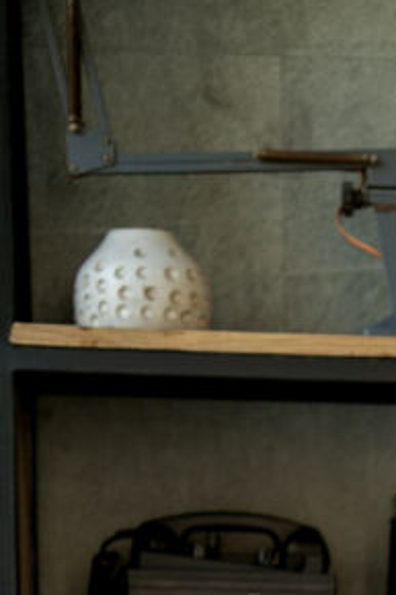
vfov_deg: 6.0
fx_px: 5583
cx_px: 771
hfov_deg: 4.0
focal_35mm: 338
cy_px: 1024
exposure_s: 1/200
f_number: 1.6
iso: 200
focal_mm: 85
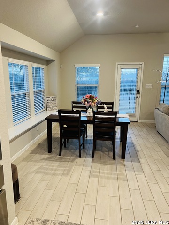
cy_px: 112
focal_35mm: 26
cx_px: 84
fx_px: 169
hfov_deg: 53.1
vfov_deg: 67.3
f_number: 1.5
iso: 200
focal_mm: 5.7
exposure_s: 1/60
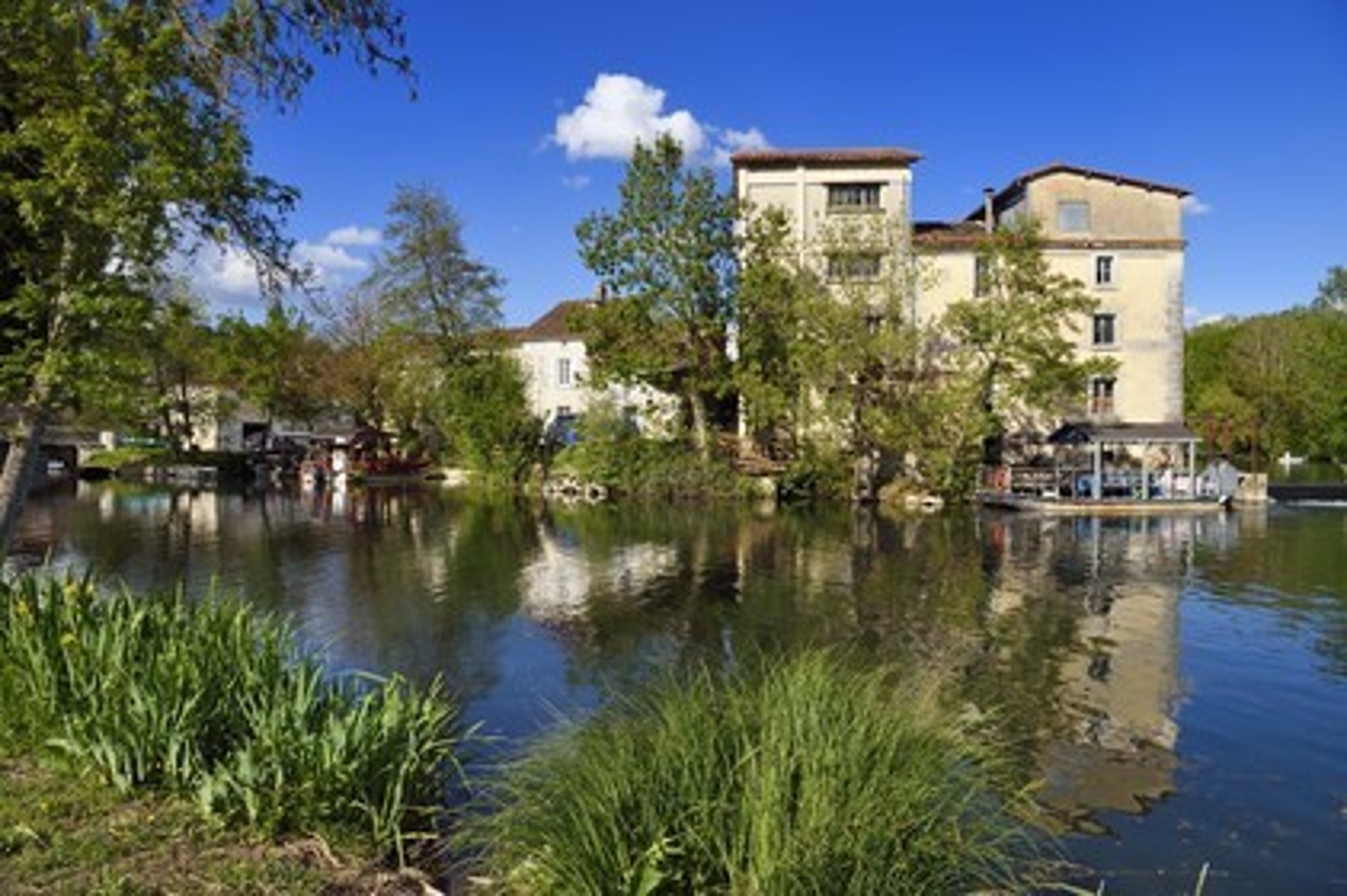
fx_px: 897
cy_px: 448
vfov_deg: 53.1
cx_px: 674
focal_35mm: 24
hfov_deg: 73.8
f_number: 11
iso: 200
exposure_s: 1/320
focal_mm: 24
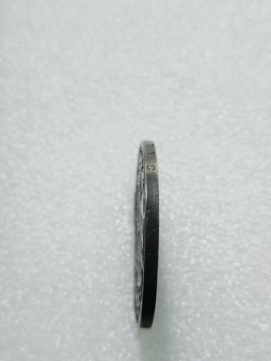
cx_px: 136
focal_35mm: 56
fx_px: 585
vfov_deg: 34.3
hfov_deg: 26.1
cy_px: 180
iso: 80
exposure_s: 1/100
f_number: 1.9
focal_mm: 6.67
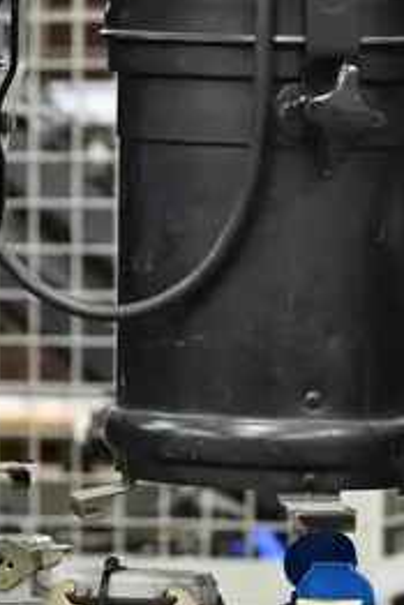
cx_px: 65
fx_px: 5194
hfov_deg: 4.5
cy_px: 944
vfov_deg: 6.6
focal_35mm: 309
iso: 3200
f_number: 2.8
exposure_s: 1/100
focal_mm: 50
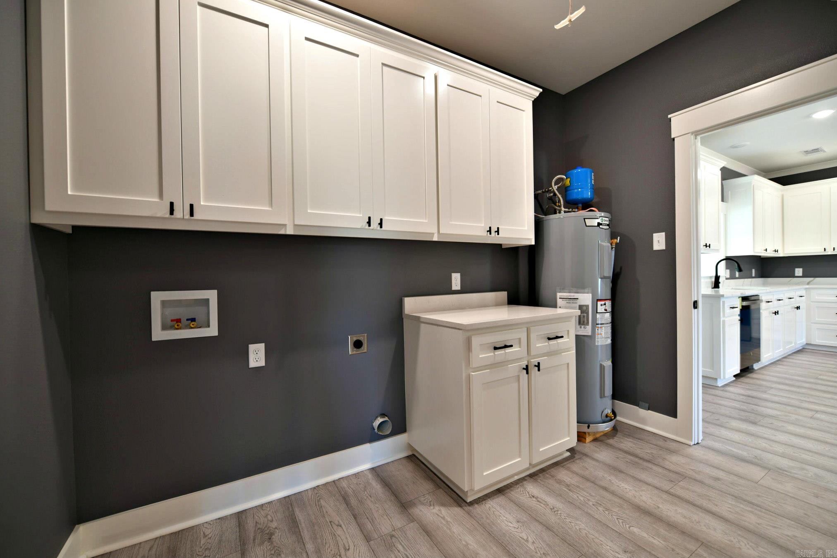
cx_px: 418
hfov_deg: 104.3
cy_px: 279
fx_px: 325
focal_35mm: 14
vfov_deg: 81.2
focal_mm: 14
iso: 160
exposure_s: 1/25
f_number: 2.8
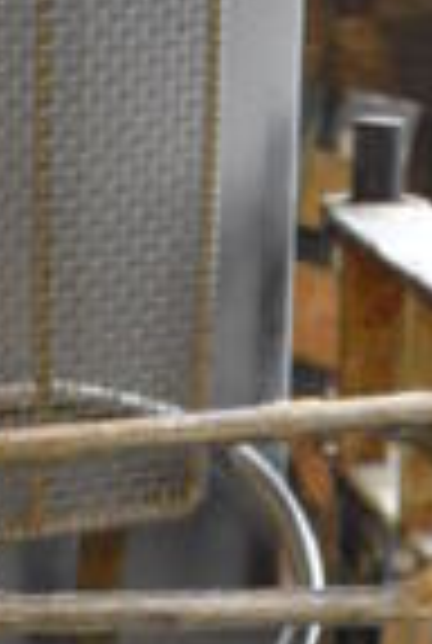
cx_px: 225
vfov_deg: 11.2
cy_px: 1092
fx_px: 3081
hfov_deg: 8.0
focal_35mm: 172
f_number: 3.5
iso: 2500
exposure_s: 1/125
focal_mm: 18
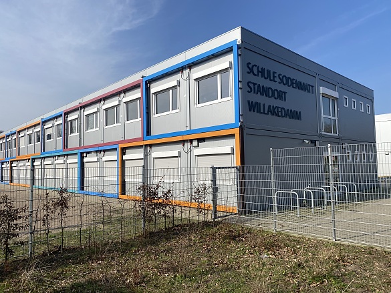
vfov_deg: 53.1
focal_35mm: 26
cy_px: 146
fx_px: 294
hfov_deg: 67.3
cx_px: 196
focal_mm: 4.25
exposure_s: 1/4608
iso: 32
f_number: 1.8
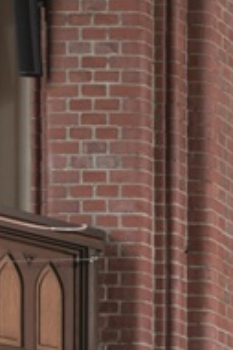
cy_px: 879
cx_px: 1253
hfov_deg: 3.9
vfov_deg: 6.3
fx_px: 3034
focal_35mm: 312
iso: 100
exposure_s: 5
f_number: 11
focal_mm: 35
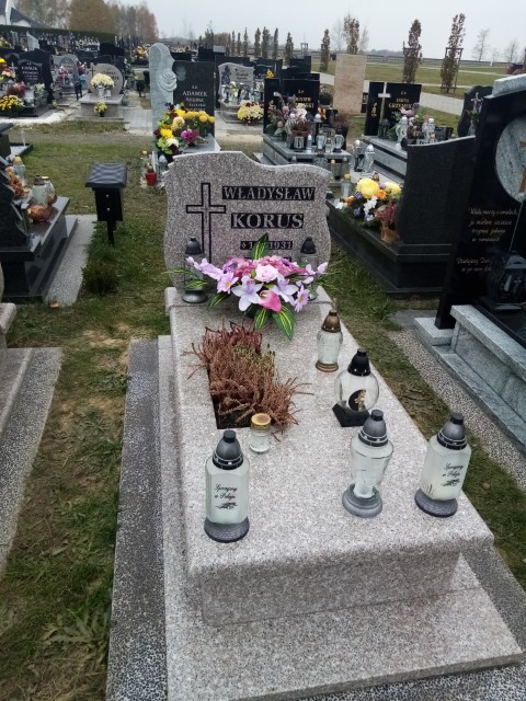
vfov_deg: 67.3
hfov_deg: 53.1
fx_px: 527
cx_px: 263
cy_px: 350
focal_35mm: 26
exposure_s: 1/146
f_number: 1.8
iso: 108
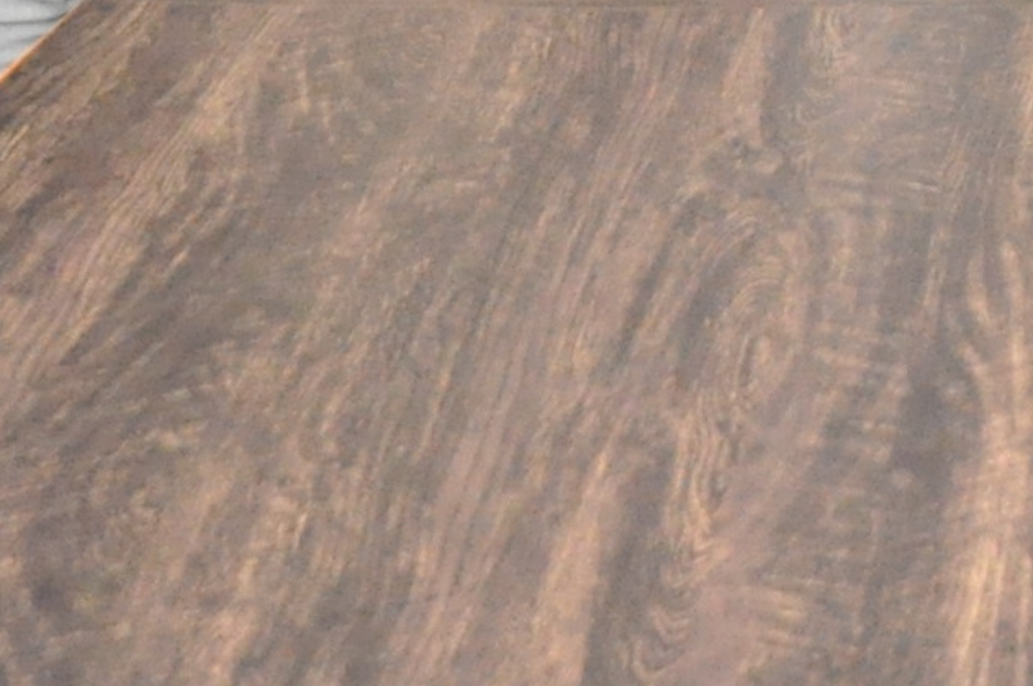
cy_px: -964
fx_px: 7667
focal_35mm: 268
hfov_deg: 7.6
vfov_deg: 5.0
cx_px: 1624
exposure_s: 1/125
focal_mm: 35
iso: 3200
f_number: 6.3
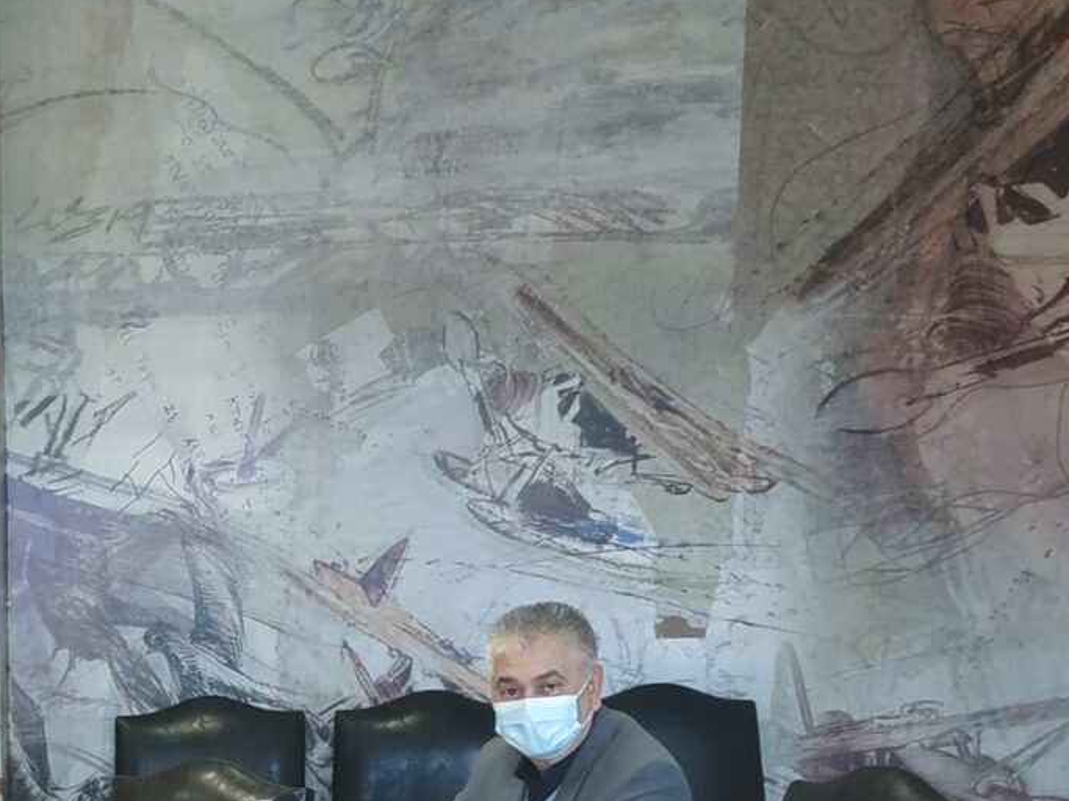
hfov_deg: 24.9
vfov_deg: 19.1
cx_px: -146
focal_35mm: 72
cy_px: 1009
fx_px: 2223
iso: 250
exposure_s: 1/33
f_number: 1.9
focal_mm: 3.94
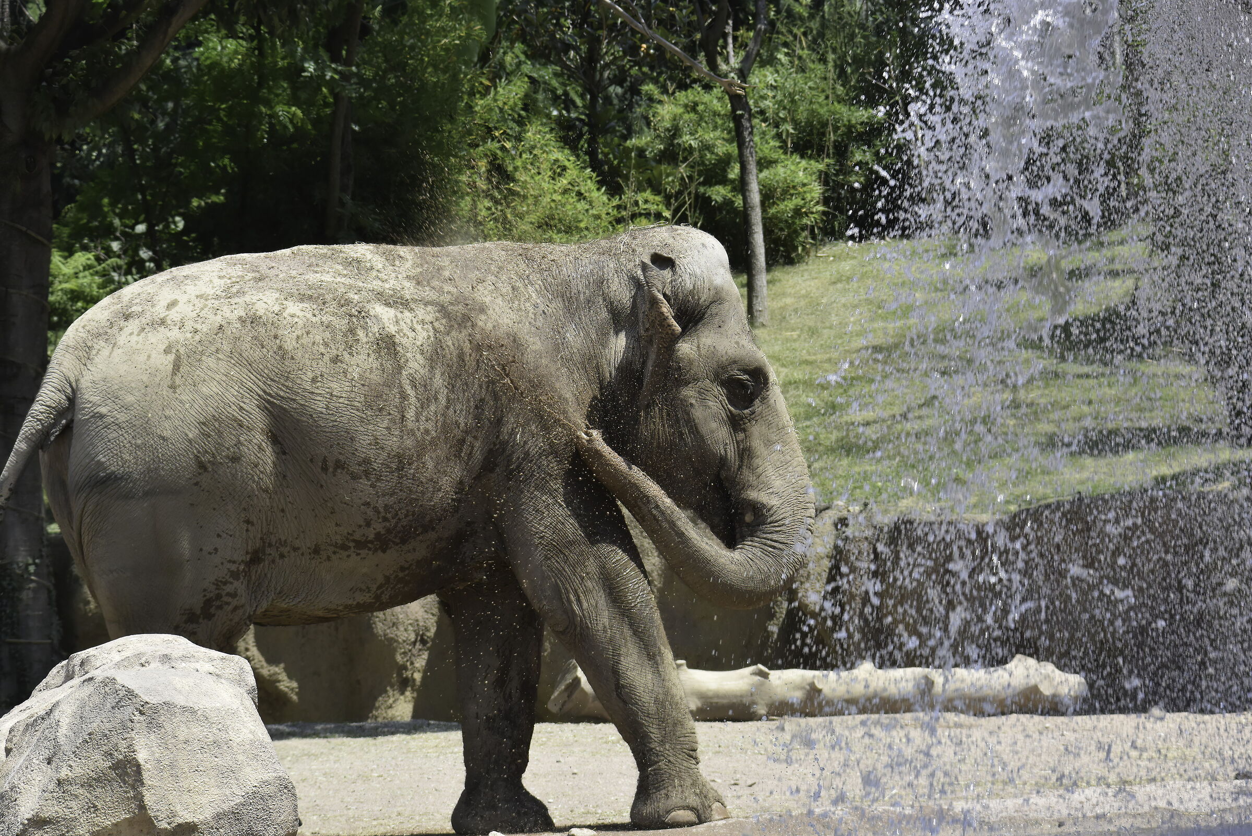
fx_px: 6575
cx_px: 626
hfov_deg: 10.9
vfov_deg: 7.3
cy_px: 418
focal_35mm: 189
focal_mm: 70
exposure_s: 1/500
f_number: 5
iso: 200
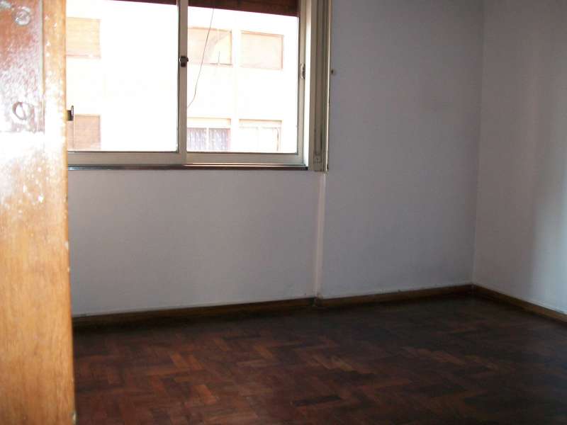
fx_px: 524
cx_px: 284
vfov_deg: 44.2
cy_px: 212
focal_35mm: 32
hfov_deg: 56.8
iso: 160
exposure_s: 1/40
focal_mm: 5.7
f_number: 2.9
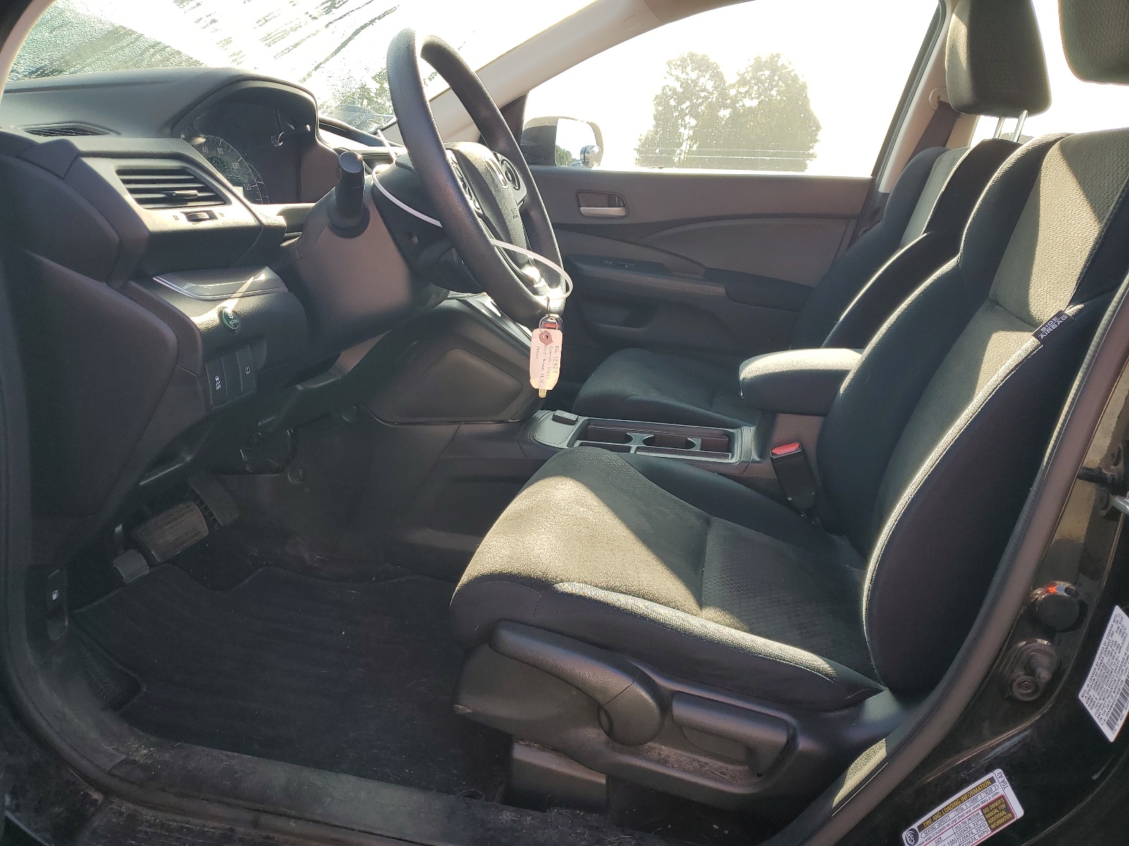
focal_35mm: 26
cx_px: 564
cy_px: 423
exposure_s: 1/385
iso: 50
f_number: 1.5
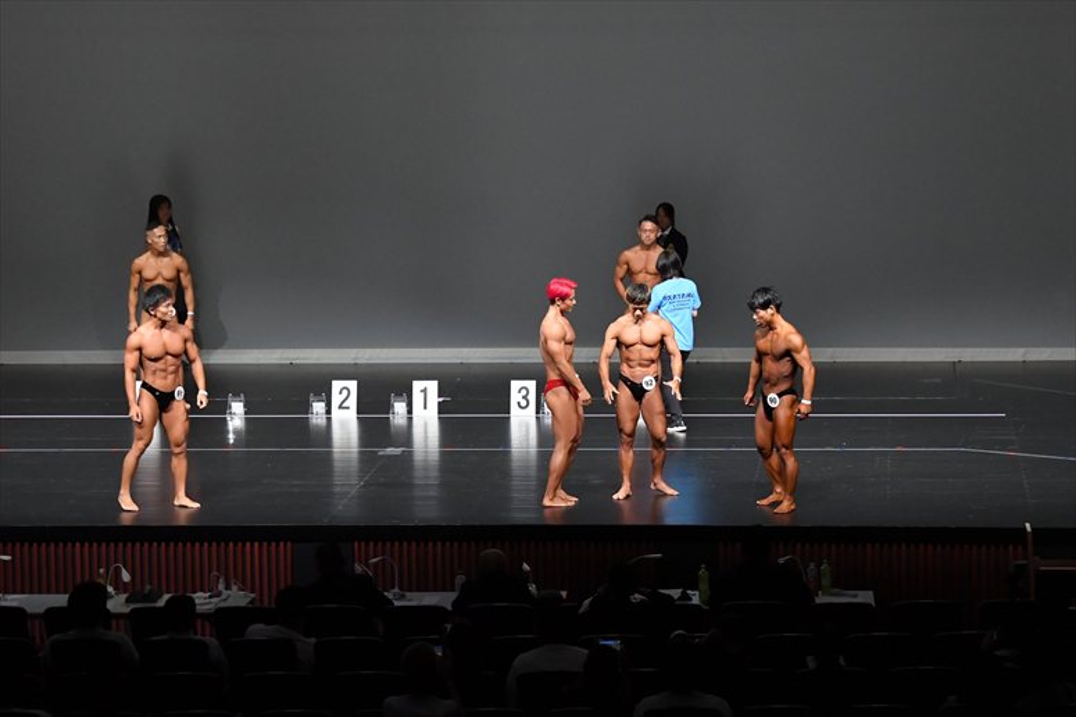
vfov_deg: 11.7
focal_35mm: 117
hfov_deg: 17.5
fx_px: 3495
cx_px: 538
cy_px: 358
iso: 5000
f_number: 5.6
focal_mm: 78
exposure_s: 1/400
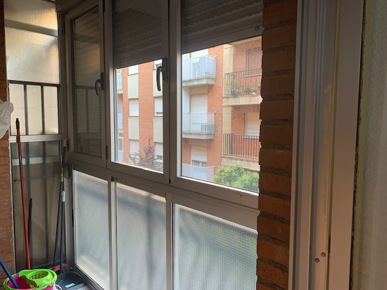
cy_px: 145
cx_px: 194
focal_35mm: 26
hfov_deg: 67.3
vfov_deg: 53.1
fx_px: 291
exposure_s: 1/100
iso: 80
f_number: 1.8
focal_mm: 4.25
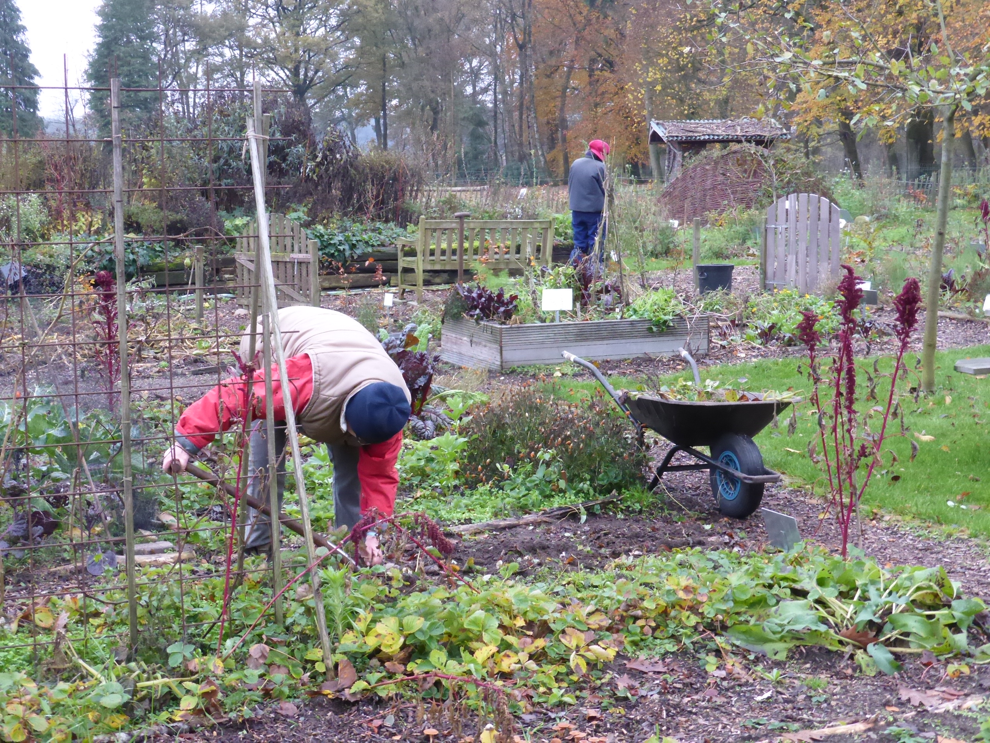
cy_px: 372
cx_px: 495
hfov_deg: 36.2
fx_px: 1516
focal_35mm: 53
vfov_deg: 27.5
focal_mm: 9
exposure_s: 1/100
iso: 800
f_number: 4.4
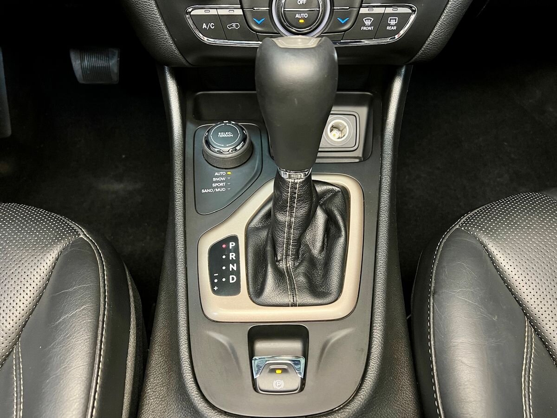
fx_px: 418
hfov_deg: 67.3
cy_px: 209
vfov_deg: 53.1
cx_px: 278
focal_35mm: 26
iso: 640
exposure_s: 1/38
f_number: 1.5
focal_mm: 5.7
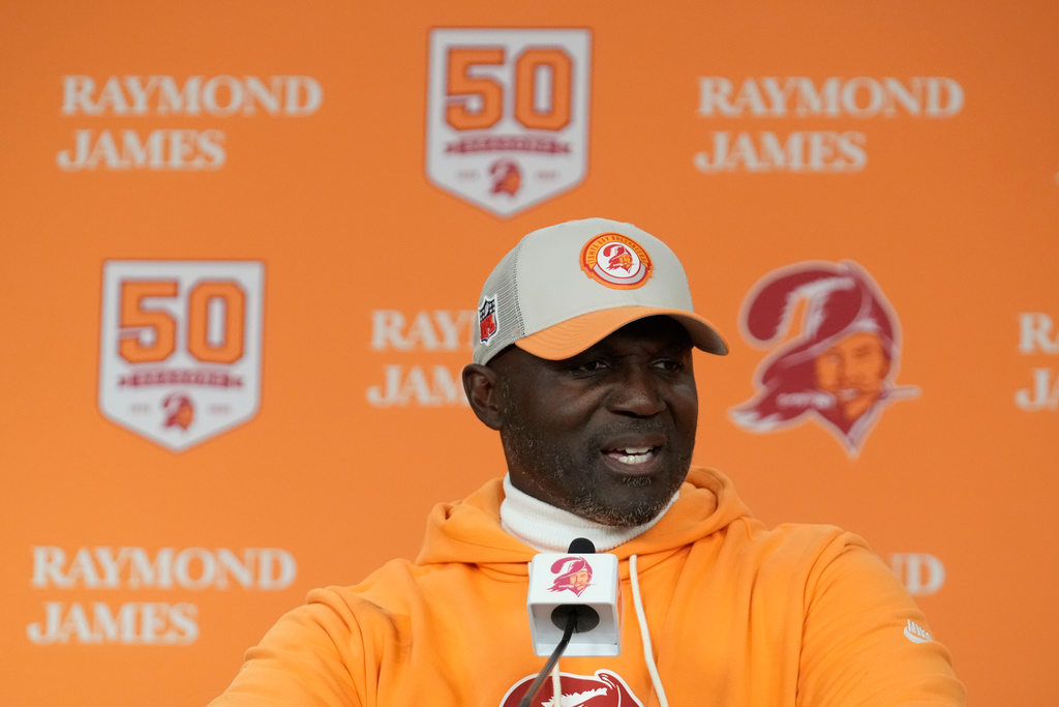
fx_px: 7237
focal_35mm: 246
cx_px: 530
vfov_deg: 5.6
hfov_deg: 8.4
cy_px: 354
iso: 3200
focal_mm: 164
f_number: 3.5
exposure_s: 1/640
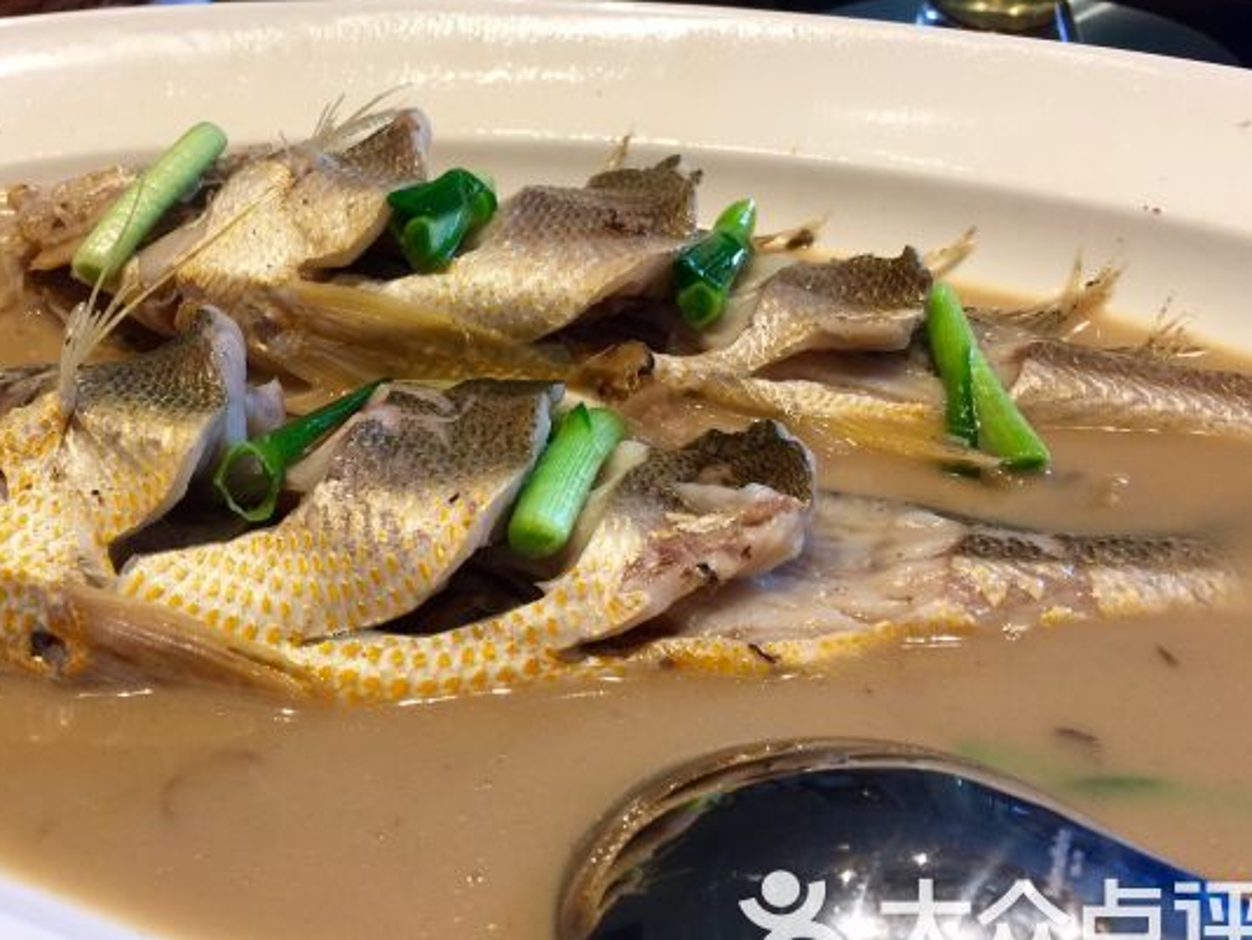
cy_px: 432
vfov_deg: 37.7
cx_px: 506
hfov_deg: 48.7
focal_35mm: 38
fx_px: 1375
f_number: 2.2
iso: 32
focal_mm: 4.15
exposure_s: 1/33
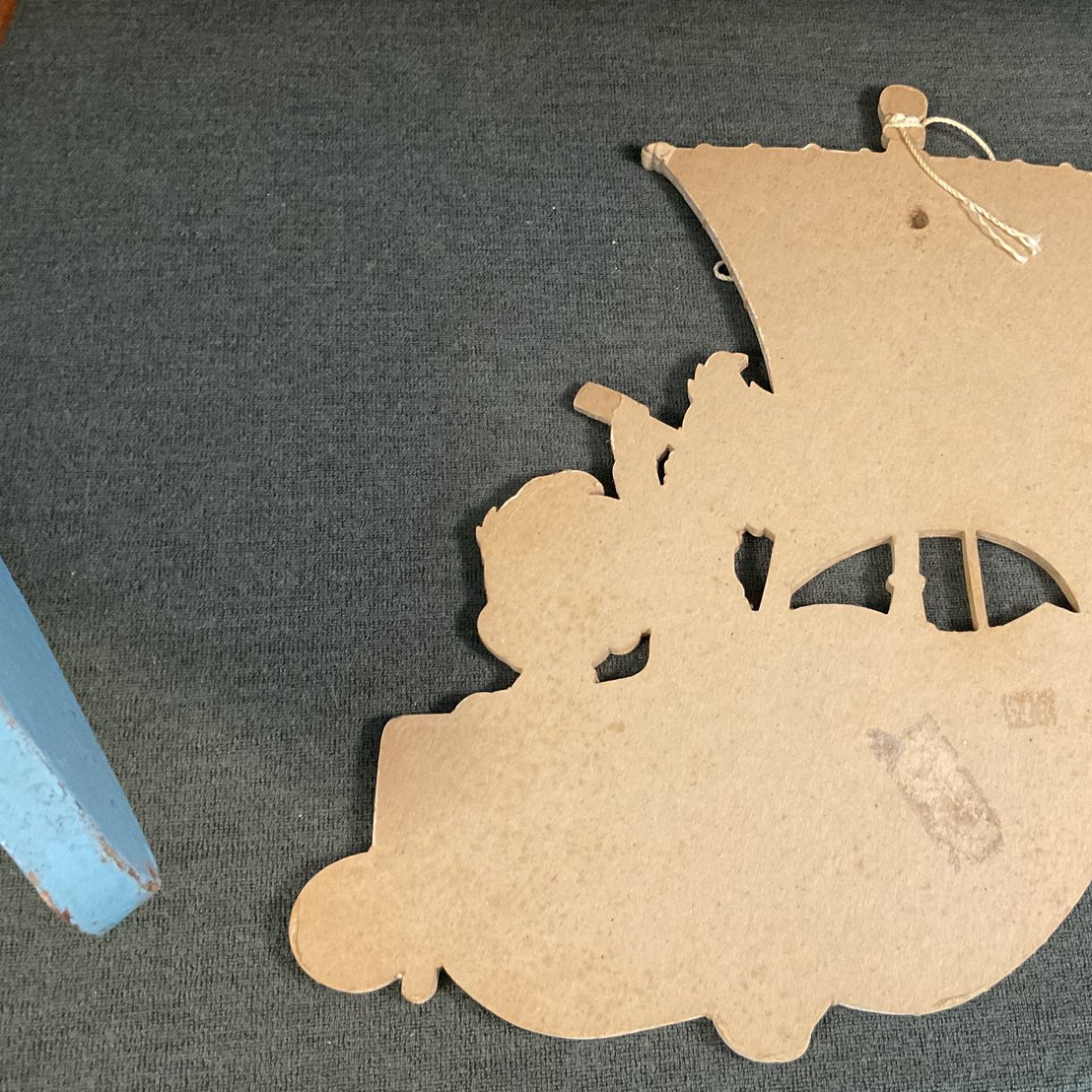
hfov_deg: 46.4
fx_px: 1249
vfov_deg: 47.2
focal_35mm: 35
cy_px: 547
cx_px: 734
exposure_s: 1/60
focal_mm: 3
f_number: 1.8
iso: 250
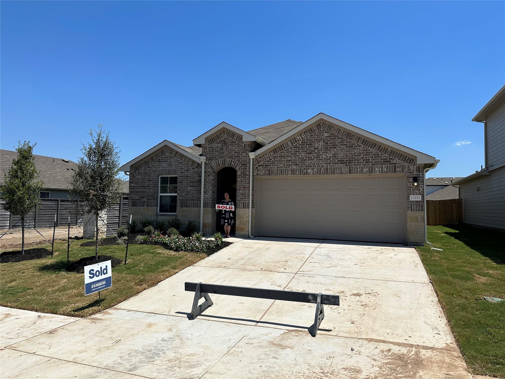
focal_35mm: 24
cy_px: 190
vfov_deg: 56.8
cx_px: 252
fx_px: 350
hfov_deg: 71.6
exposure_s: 1/8929
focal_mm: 6.86
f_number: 1.78
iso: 80
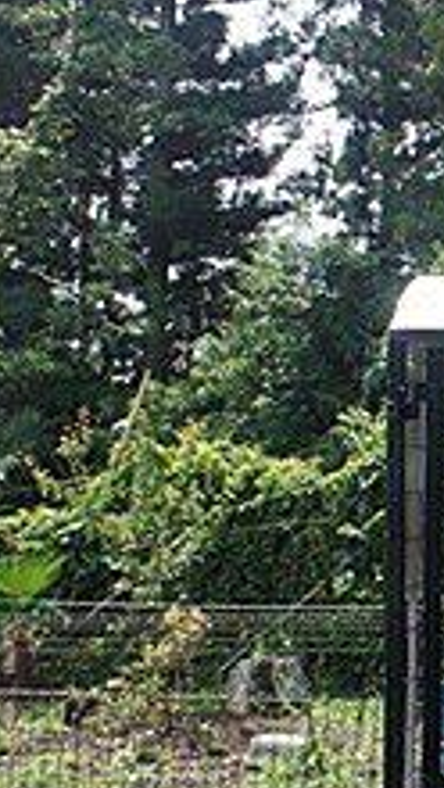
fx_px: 1526
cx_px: 723
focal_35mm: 73
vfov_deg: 28.9
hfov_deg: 15.0
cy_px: 444
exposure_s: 1/125
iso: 200
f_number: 11
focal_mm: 16
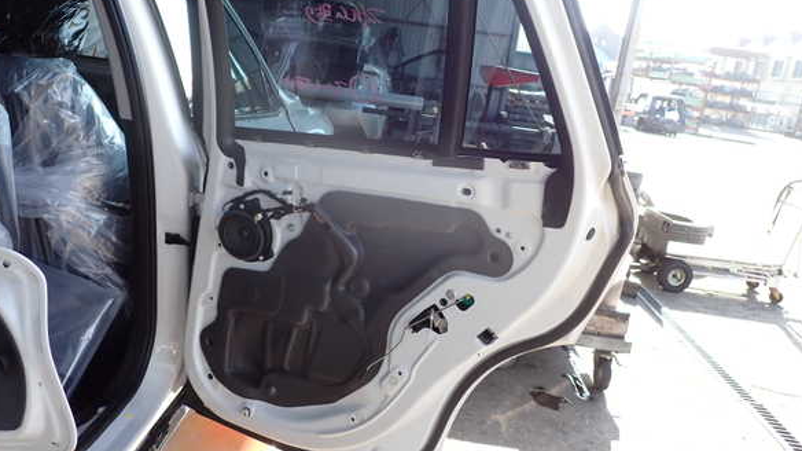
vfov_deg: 41.3
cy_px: 190
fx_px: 595
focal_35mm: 28
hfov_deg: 67.9
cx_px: 394
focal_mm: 4.5
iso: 100
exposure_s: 1/160
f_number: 2.8
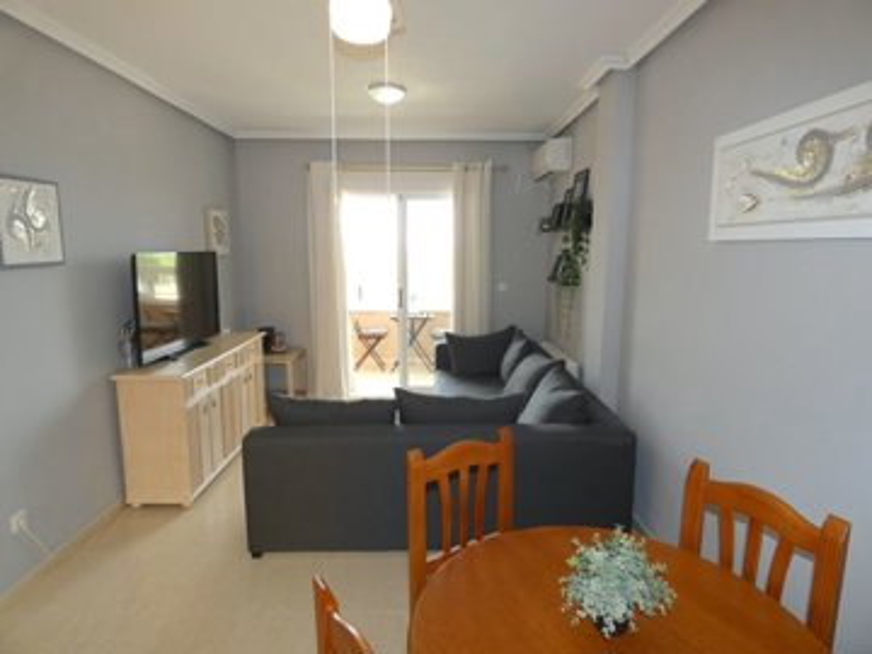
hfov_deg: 81.7
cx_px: 436
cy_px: 327
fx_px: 504
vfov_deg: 66.0
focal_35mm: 20
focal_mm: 3.6
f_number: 2.8
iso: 125
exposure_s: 1/60
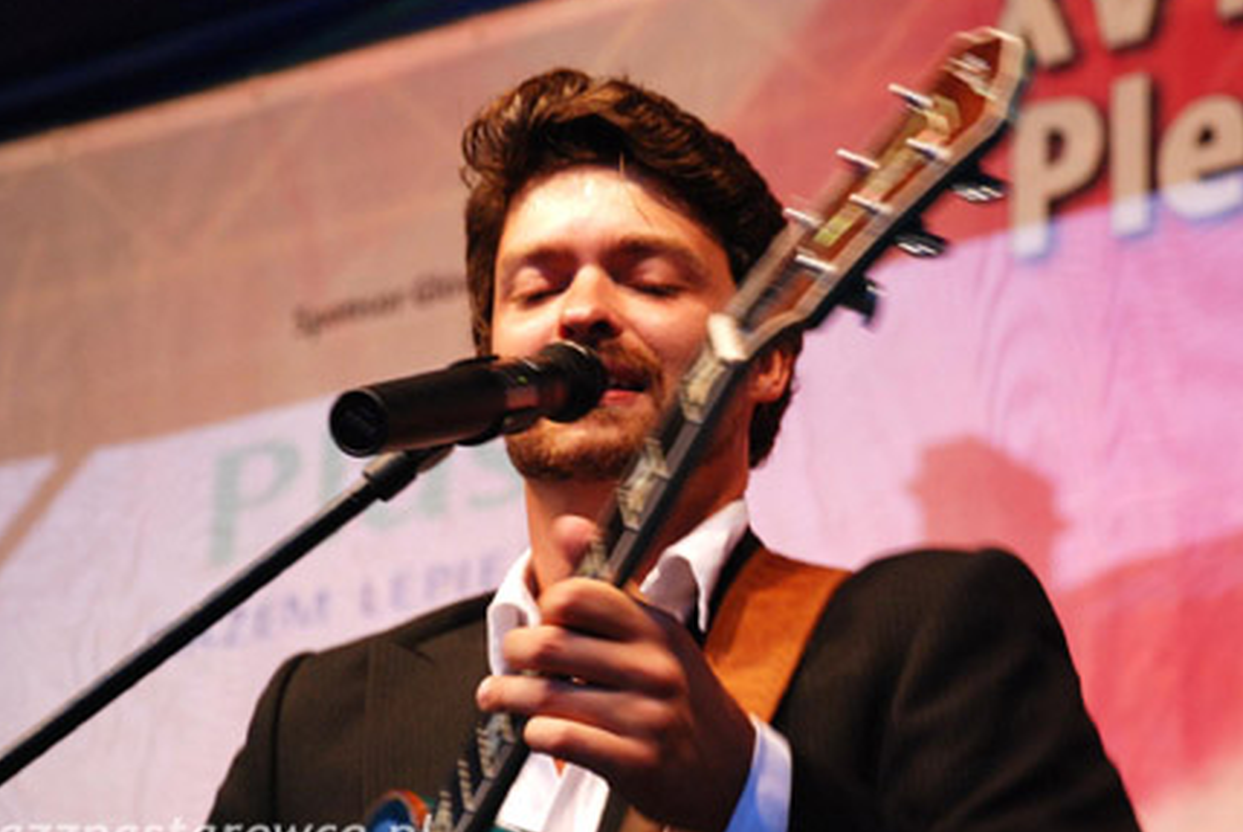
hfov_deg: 14.6
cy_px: 419
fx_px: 4839
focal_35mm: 140
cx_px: 649
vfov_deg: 9.8
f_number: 5.6
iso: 1000
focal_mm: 80
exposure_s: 1/25
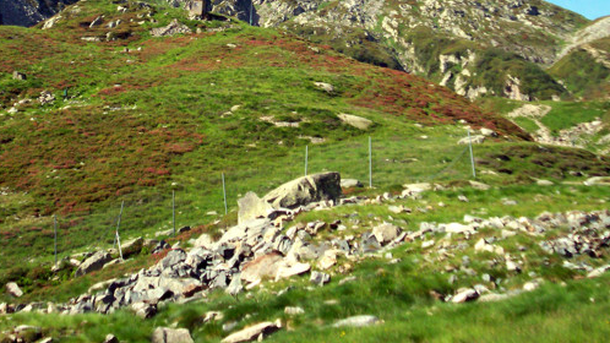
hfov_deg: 33.2
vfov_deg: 18.5
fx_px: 1019
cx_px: 228
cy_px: -15
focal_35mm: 63
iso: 100
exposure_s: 1/338
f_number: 4.5
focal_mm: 5.9
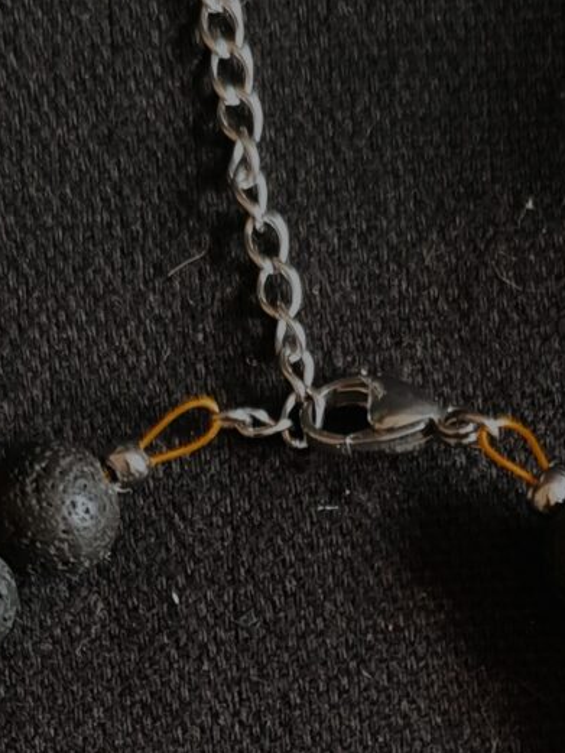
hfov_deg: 13.1
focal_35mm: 113
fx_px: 2458
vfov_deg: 16.6
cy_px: 934
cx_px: 283
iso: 640
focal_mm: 6.19
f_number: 1.65
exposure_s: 1/33.3
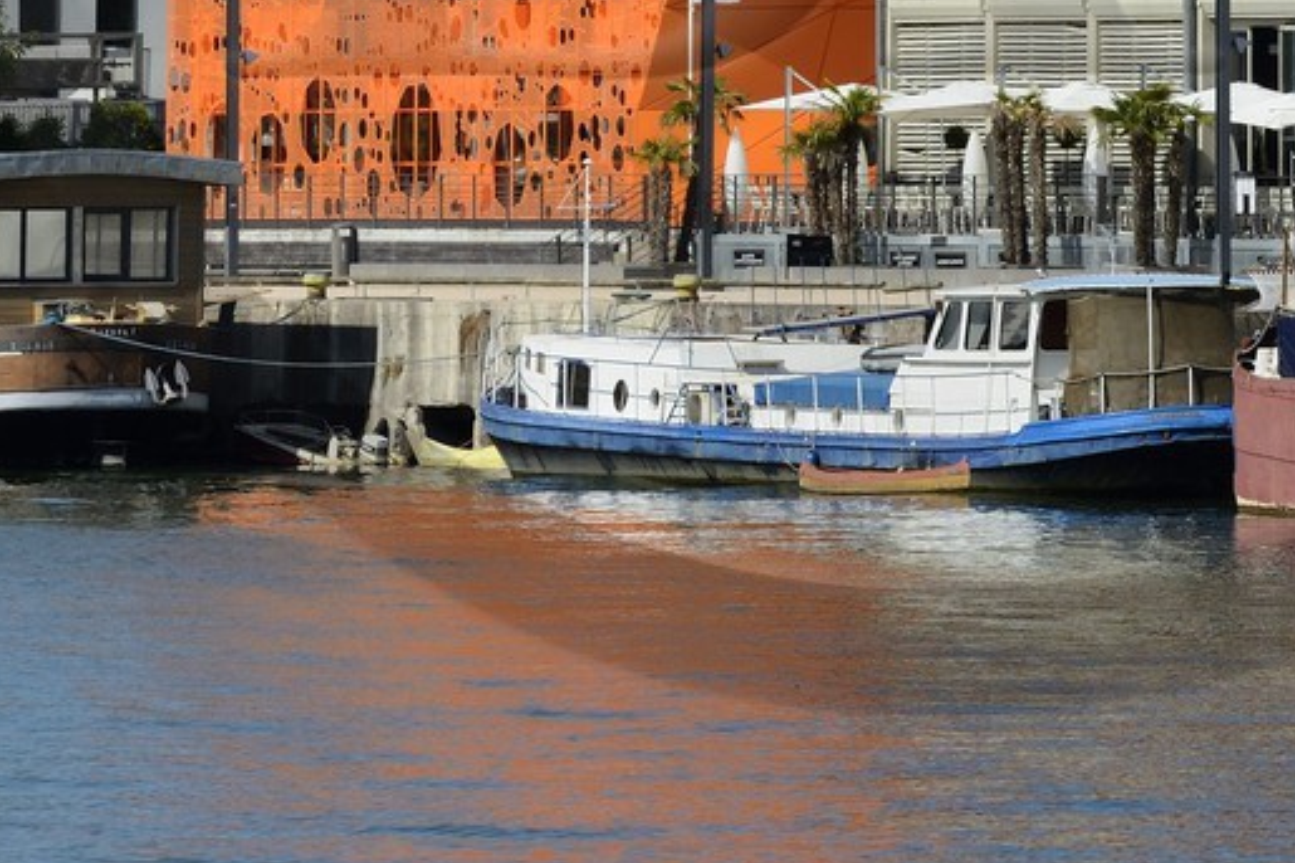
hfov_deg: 4.1
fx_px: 17871
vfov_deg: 2.8
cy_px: -335
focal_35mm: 497
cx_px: 935
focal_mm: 160
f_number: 13
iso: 200
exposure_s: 1/320
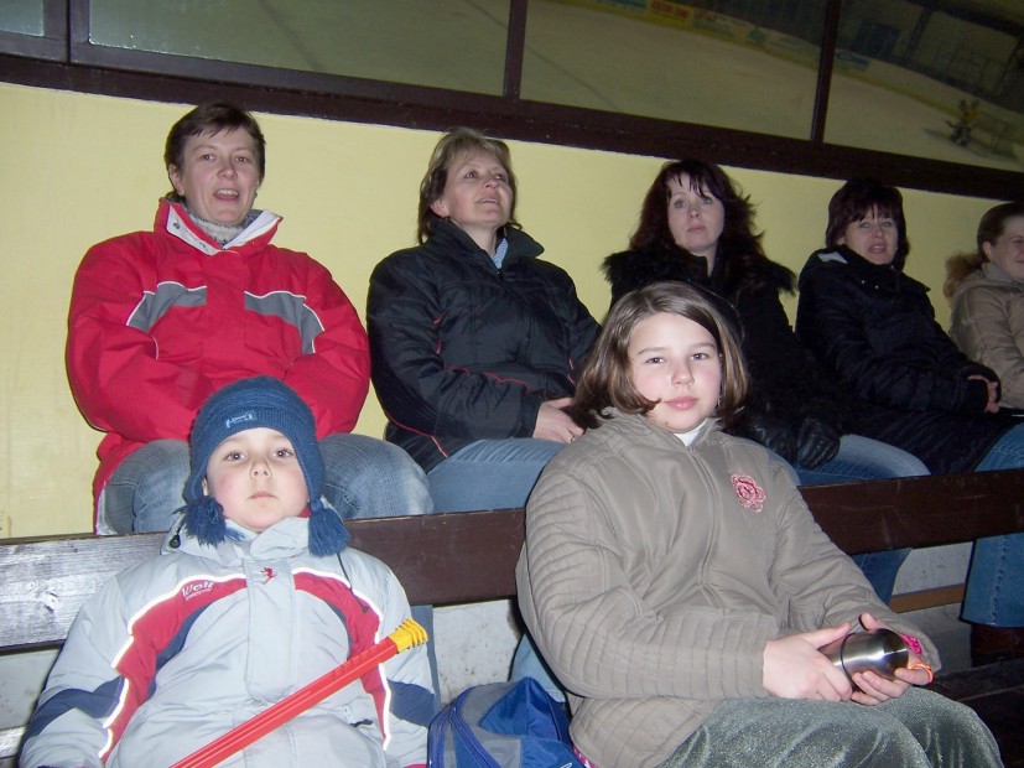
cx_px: 512
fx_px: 976
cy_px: 384
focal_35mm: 33
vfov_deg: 42.9
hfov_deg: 55.4
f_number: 2.8
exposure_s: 1/60
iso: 80
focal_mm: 5.5
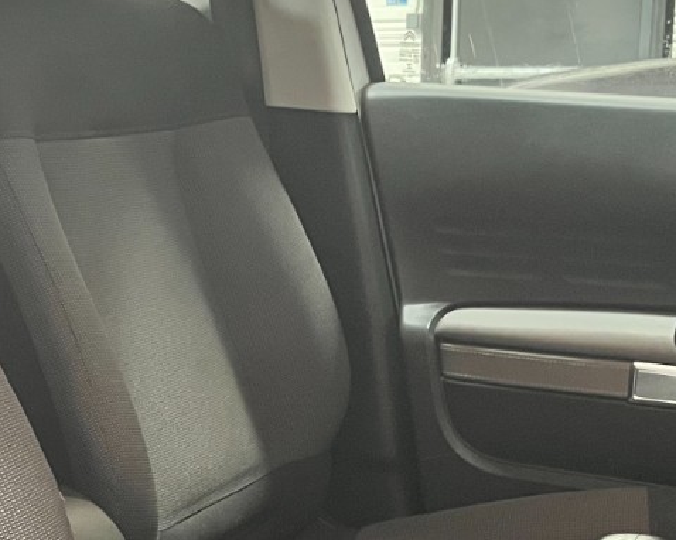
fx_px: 1700
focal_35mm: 85
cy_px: 462
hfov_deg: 22.2
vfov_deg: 17.8
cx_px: 134
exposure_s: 1/33
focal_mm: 5.1
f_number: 1.6
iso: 400
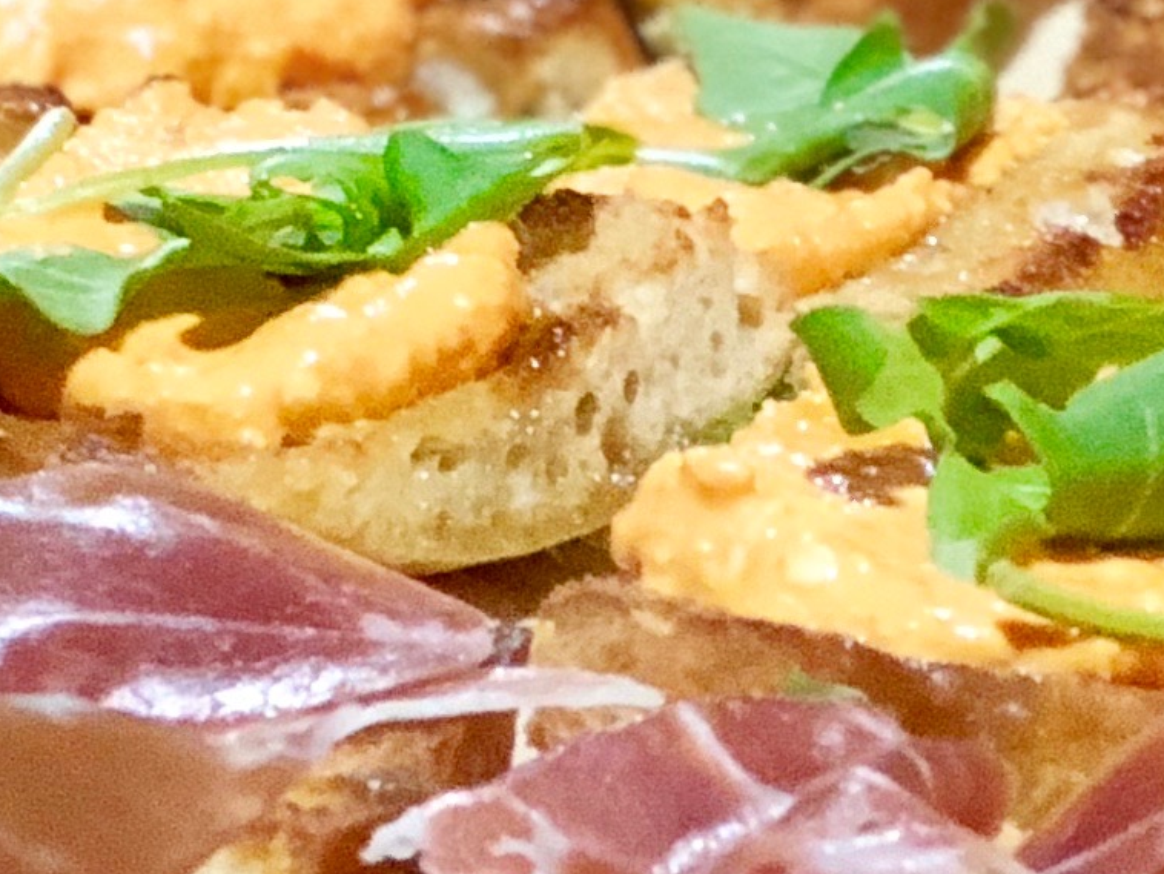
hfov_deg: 6.4
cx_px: -967
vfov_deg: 4.9
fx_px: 10192
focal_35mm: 303
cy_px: -555
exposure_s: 1/60
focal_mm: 6.6
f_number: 2.8
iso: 500
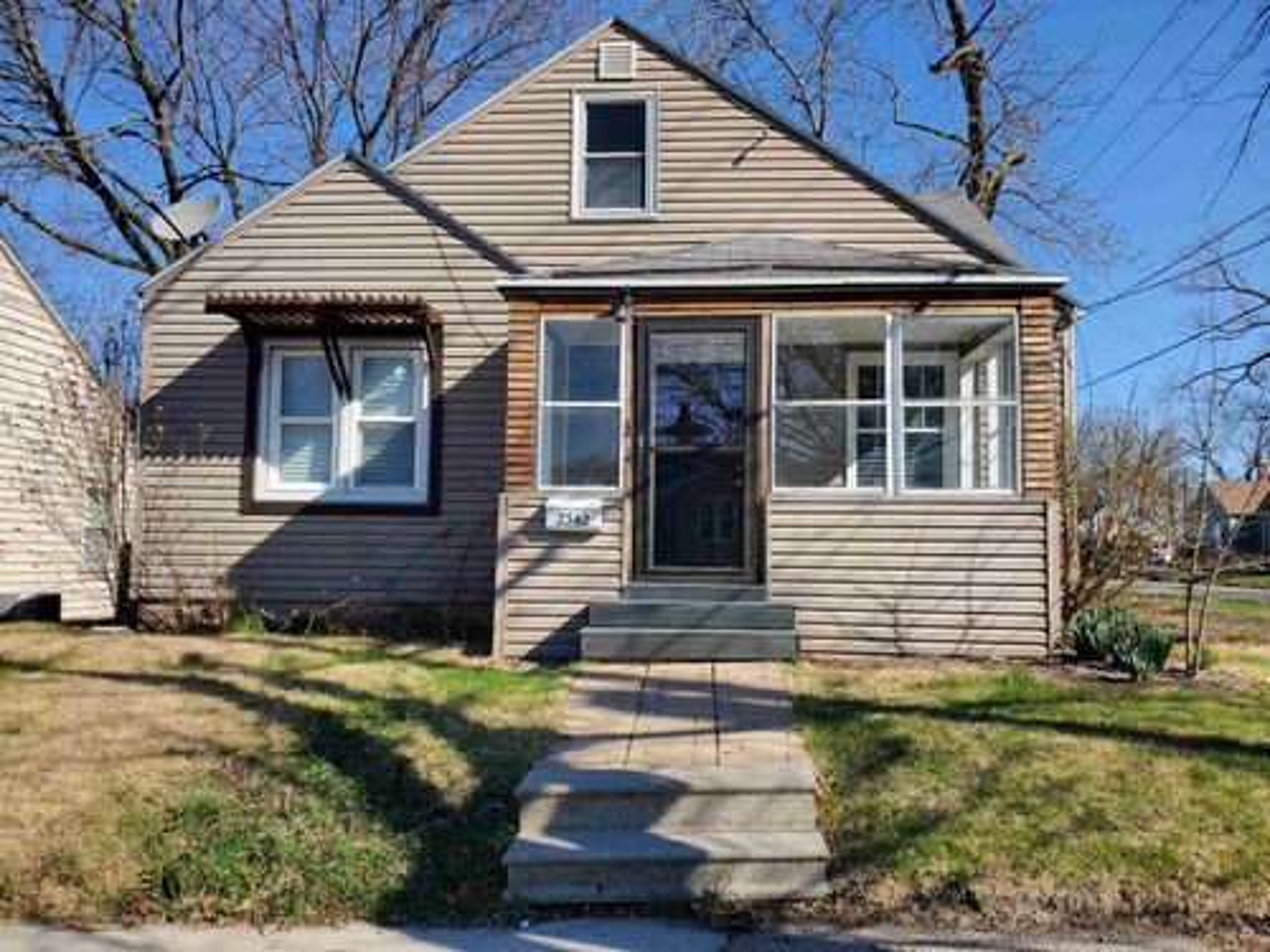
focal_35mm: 26
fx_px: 954
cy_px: 476
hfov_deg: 67.3
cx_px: 635
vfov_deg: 53.1
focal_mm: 4.3
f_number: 2.4
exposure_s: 1/970
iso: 50
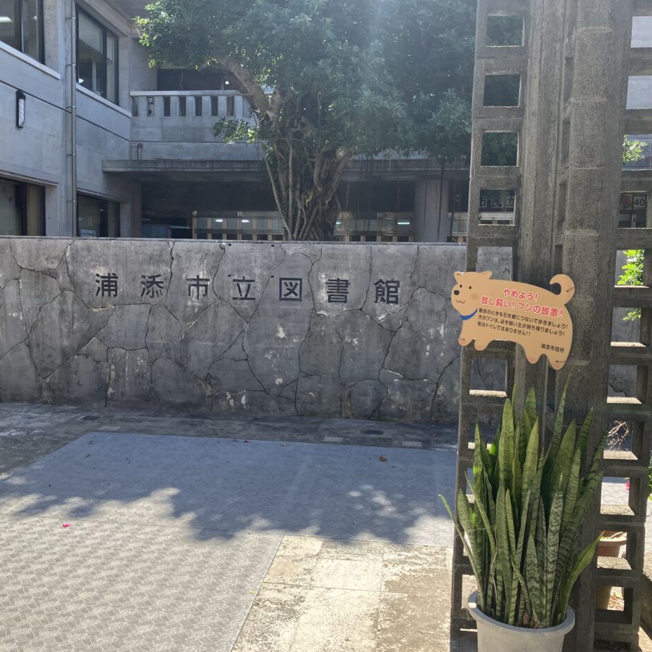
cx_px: 295
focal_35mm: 34
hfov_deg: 48.4
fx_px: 725
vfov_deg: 48.4
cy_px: 331
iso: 32
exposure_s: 1/694
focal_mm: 3.99
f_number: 1.8
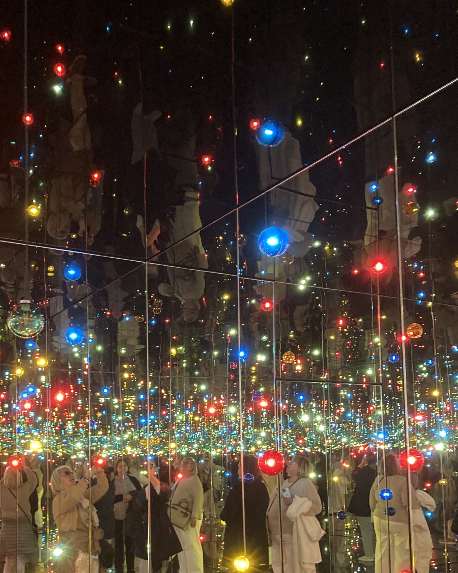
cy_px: 397
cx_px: 174
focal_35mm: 39
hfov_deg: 38.0
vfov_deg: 45.9
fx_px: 661
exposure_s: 1/30
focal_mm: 3.99
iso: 640
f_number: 1.8
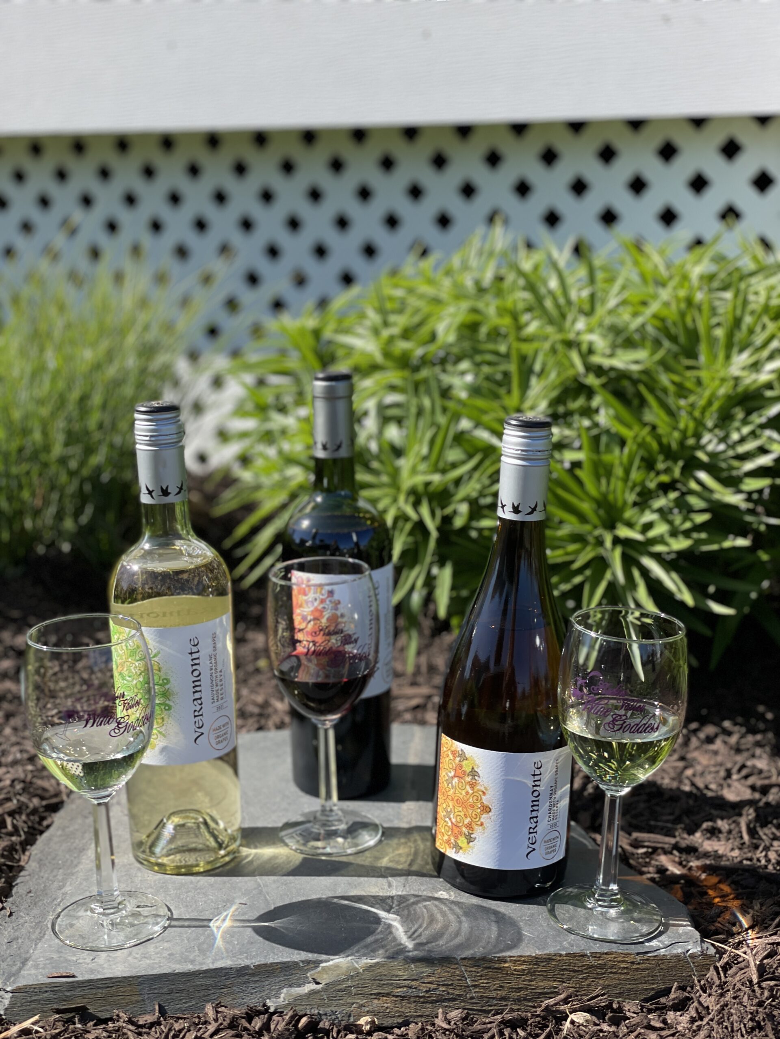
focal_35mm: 52
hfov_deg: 28.0
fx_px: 1562
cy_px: 520
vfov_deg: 36.8
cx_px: 390
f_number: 2
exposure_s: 1/1115
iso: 32
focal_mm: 6
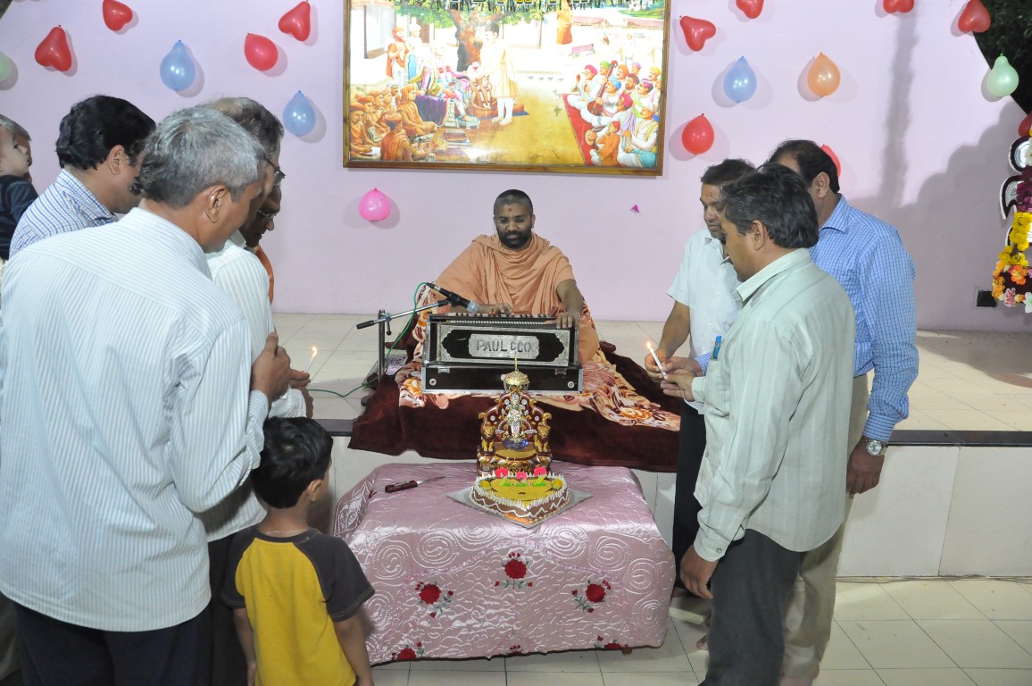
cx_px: 516
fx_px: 773
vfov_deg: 47.8
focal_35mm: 27
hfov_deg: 67.4
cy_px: 343
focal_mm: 18
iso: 2500
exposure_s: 1/125
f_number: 4
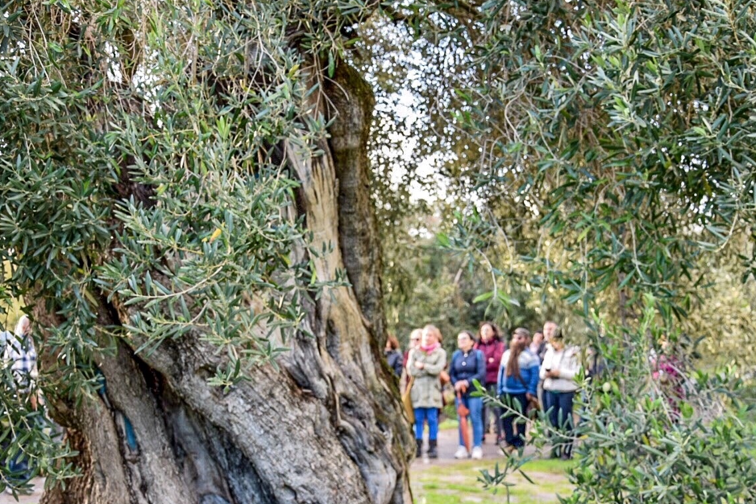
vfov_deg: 28.4
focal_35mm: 47
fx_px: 987
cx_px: 408
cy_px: 349
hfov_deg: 41.9
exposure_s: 1/80
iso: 400
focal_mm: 22
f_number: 4.5
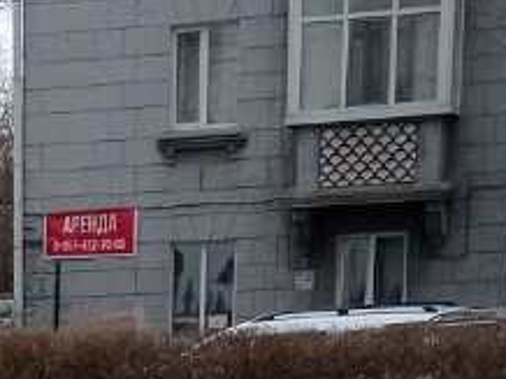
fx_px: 2511
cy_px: 932
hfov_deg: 11.2
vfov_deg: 7.9
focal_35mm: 172
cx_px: -180
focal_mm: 4.74
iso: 101
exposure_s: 1/2500
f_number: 1.79
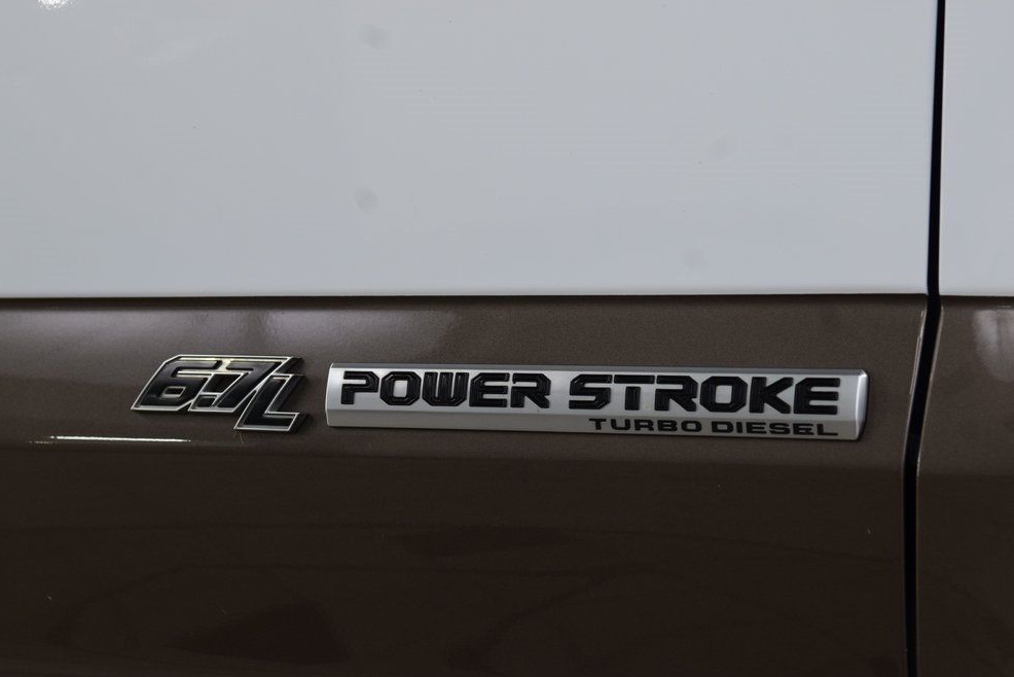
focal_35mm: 109
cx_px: 496
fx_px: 3071
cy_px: 349
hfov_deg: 18.7
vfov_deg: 12.6
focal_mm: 70
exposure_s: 1/30
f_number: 7.1
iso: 720
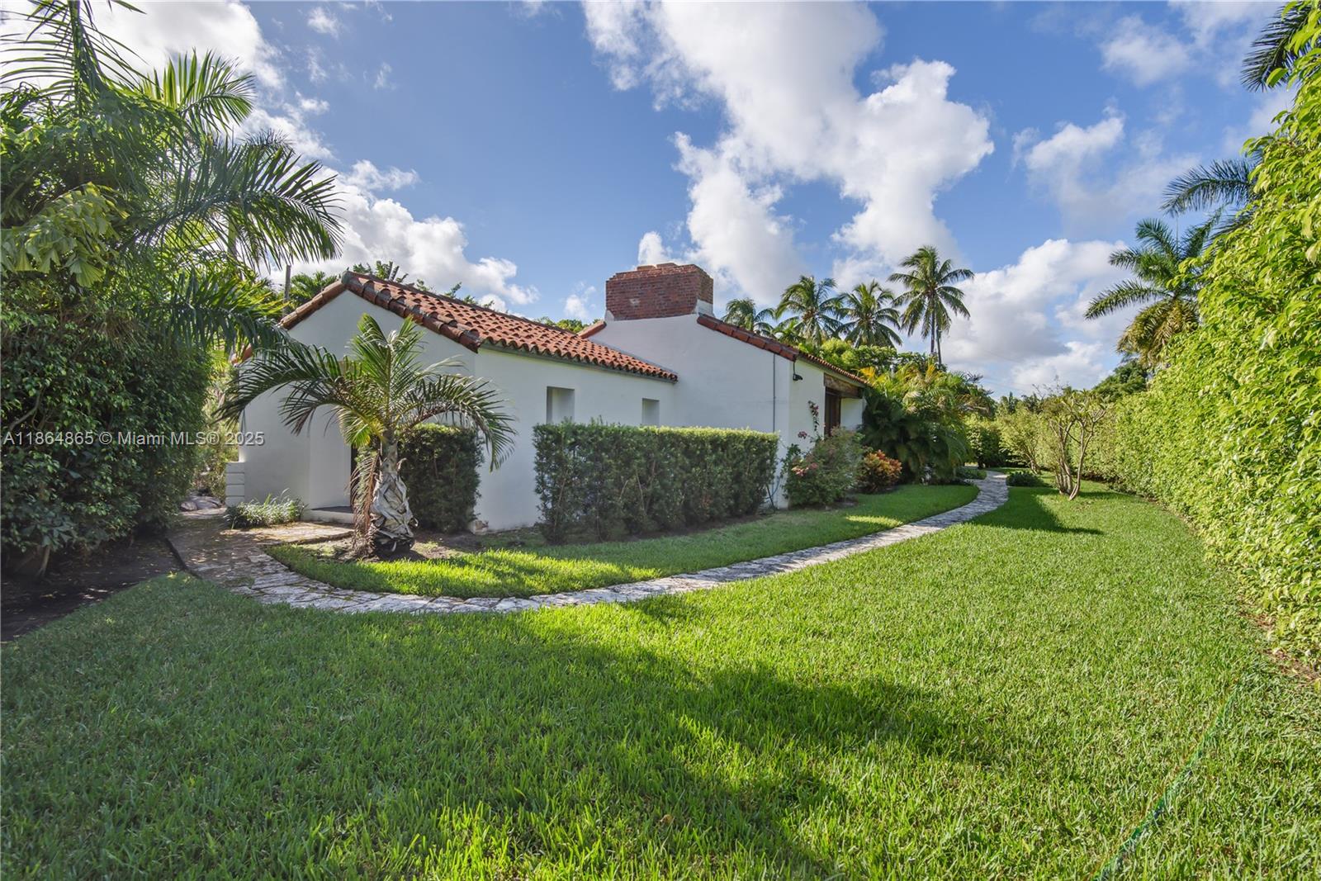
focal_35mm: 18
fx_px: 661
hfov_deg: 90.0
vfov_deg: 67.4
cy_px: 440
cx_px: 660
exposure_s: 1/640
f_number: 8
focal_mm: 18
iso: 250
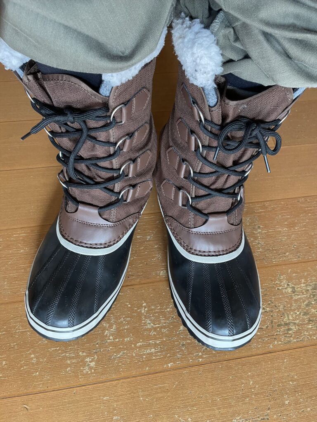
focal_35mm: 26
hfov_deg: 53.1
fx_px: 317
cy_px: 211
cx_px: 158
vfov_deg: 67.3
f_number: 1.6
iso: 200
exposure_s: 1/60
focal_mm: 4.2
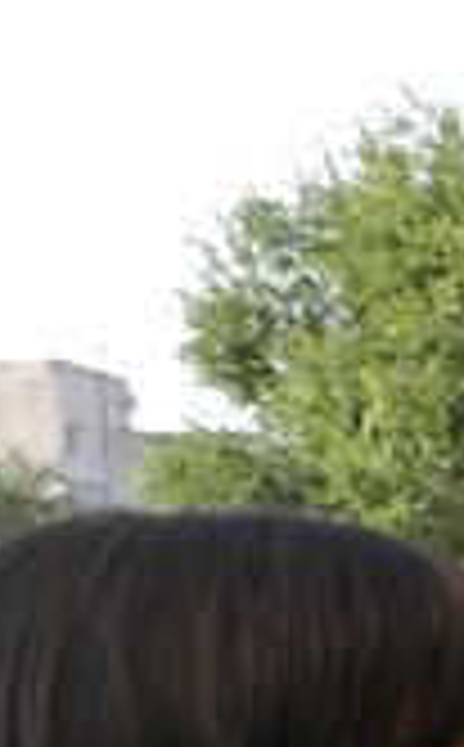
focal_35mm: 139
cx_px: 1613
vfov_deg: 13.9
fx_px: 2827
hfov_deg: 7.6
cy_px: 1197
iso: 100
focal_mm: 10.9
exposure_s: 1/1300
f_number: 1.7
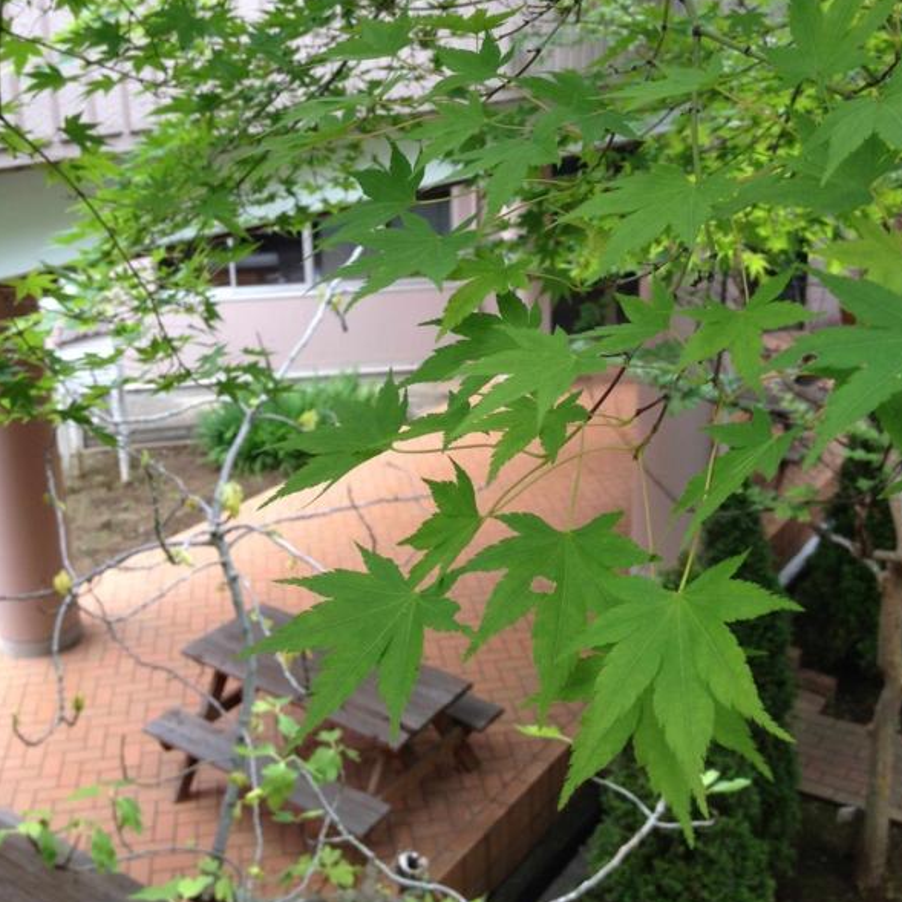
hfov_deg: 40.0
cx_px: 453
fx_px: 1238
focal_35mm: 42
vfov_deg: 39.9
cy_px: 384
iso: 64
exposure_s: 1/137
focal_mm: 4.28
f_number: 2.4
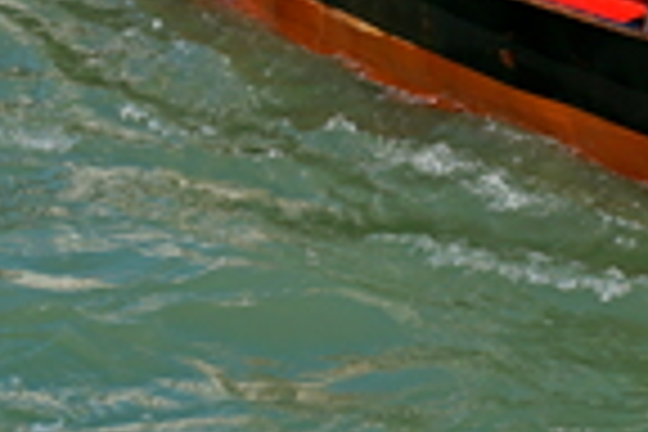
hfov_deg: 5.3
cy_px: -324
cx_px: 747
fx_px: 7019
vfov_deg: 3.5
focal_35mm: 390
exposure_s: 1/400
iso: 100
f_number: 6.3
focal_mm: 70
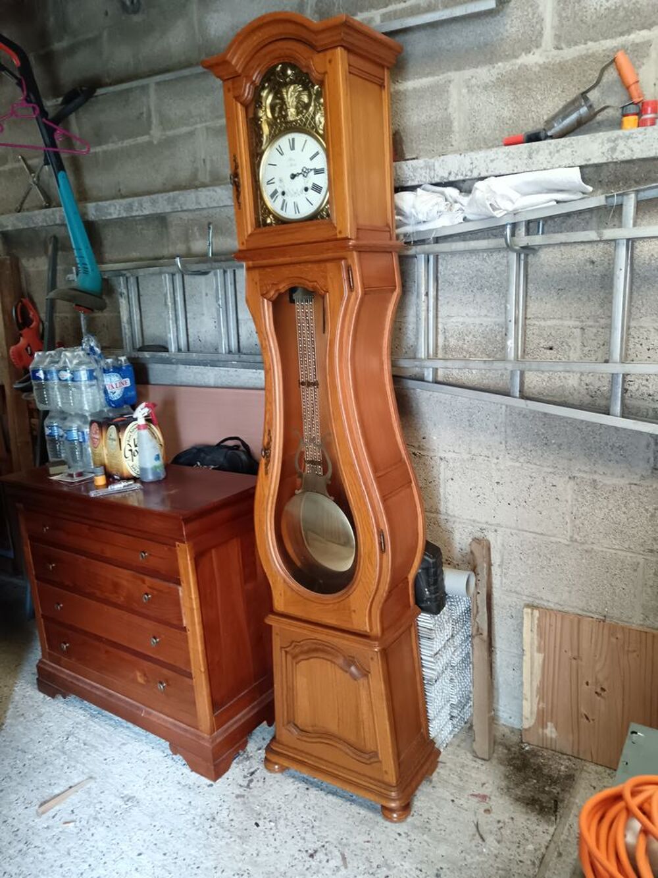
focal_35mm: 27
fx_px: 684
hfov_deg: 51.4
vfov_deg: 65.3
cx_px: 329
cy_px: 439
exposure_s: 1/25
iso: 1555
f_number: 1.9
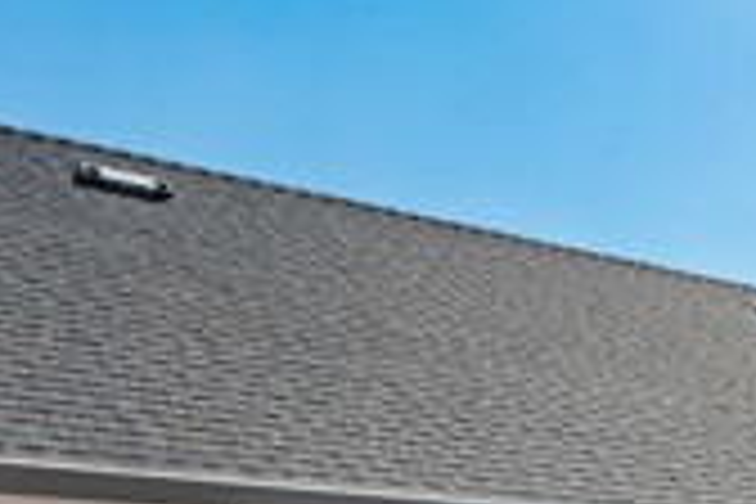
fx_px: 1281
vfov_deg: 19.7
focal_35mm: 61
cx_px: 850
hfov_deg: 29.4
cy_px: 727
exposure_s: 1/400
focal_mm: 16
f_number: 7.1
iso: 250
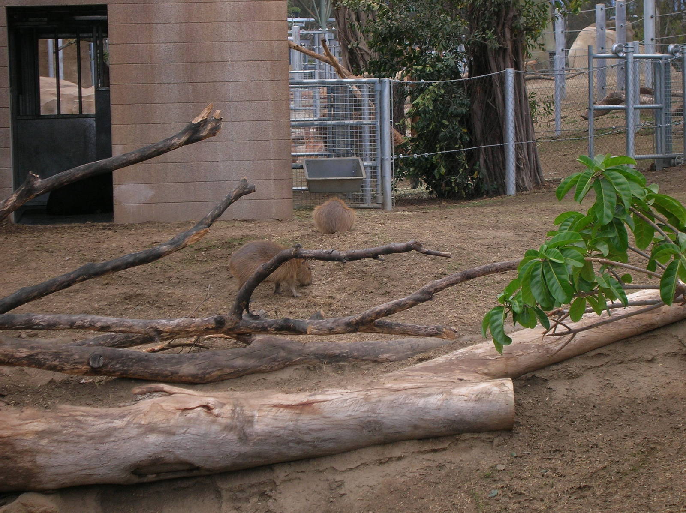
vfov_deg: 14.5
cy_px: 256
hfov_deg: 19.3
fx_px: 2020
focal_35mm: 102
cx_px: 343
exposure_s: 1/30
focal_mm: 17.1
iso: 56
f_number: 4.9
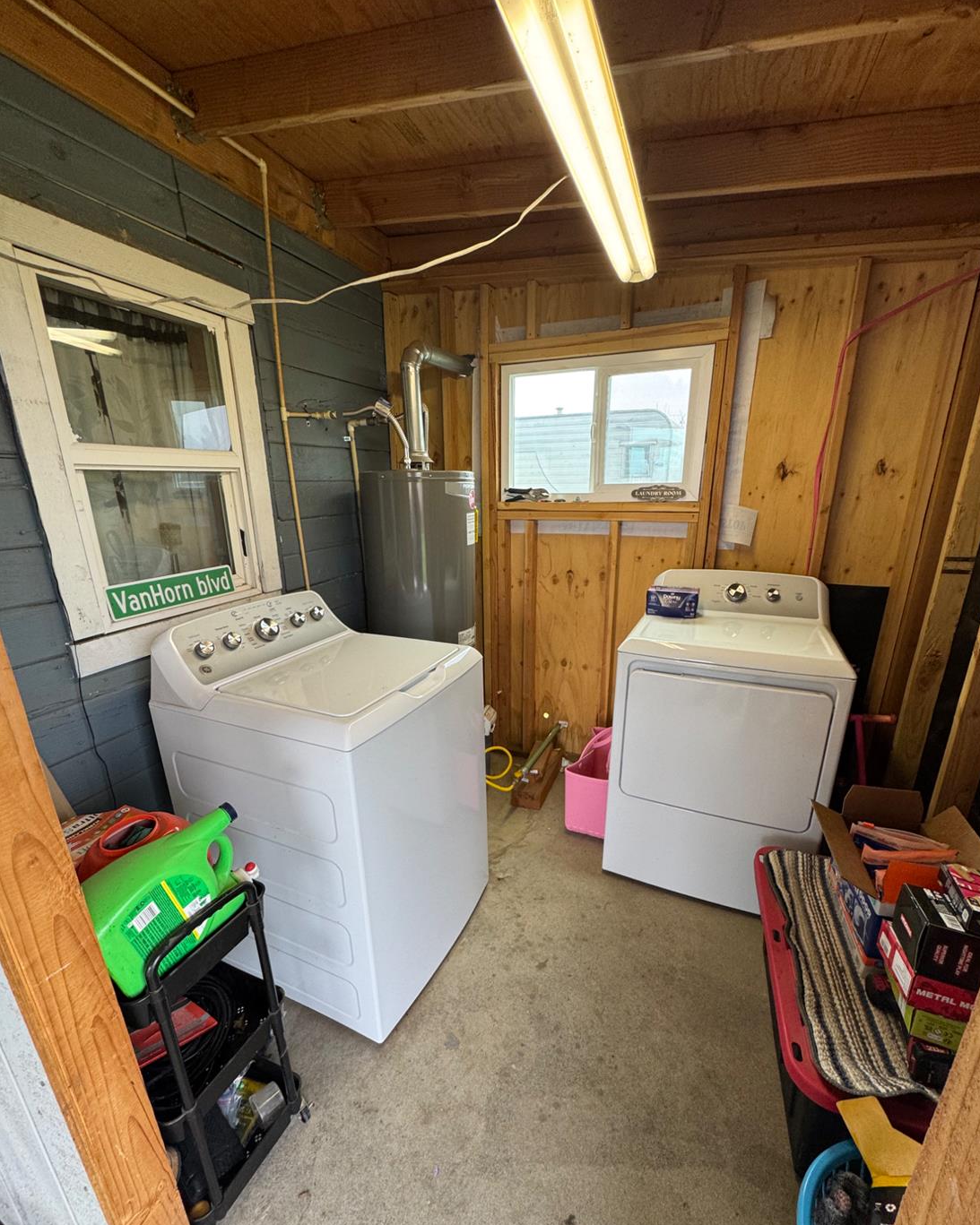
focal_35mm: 15
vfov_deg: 96.7
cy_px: 654
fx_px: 544
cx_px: 489
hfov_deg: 84.0
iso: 125
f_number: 2.2
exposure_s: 1/120
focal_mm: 2.22
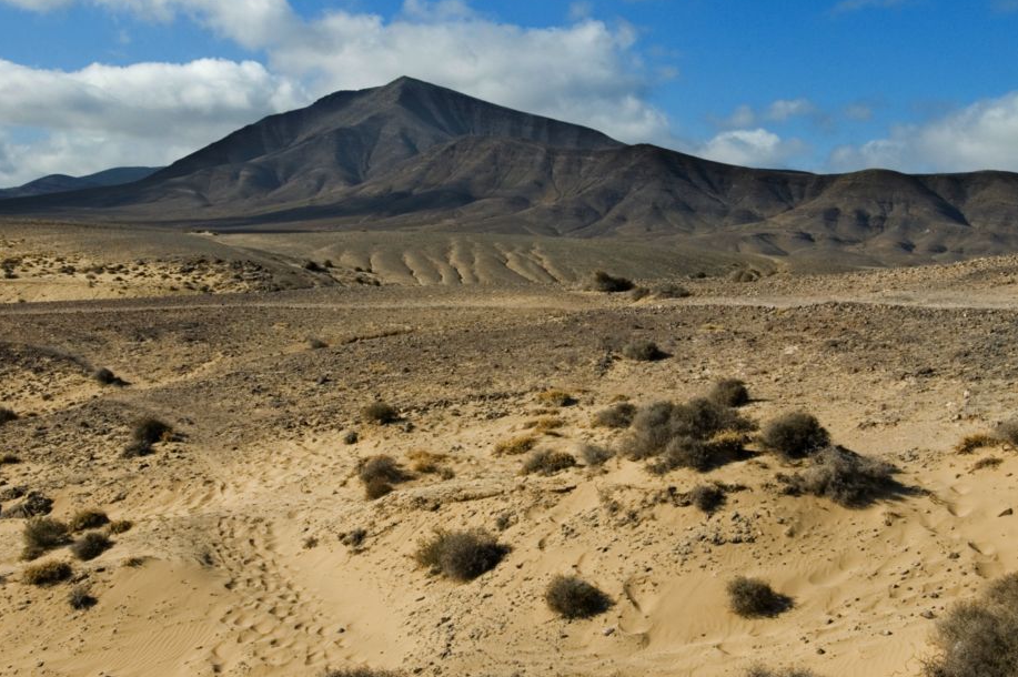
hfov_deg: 34.2
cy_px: 326
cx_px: 510
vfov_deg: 23.1
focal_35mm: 59
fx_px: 1655
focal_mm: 35
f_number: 9
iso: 200
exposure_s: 1/320
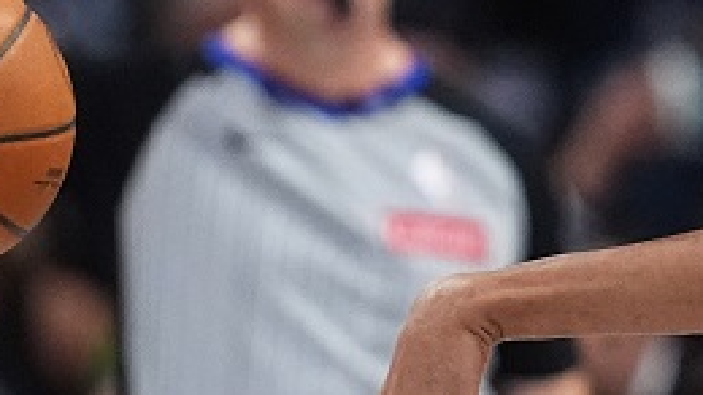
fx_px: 36111
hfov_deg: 1.1
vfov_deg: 0.6
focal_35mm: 1938
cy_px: 27
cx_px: 1041
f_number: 3.2
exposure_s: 1/2000
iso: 5000
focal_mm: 400
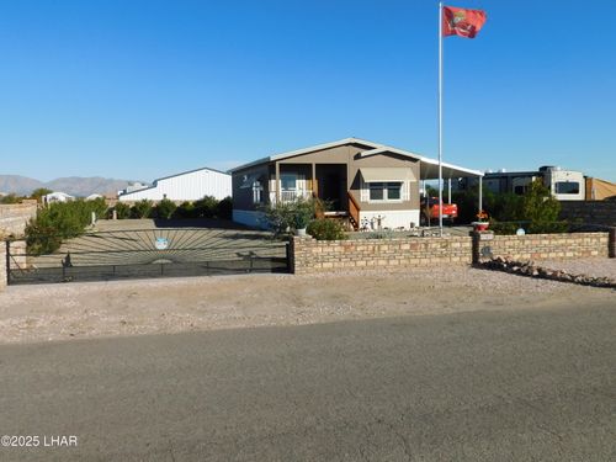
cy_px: 231
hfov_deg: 60.0
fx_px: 534
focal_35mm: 30
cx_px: 308
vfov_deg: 46.8
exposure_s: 1/640
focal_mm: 5.3
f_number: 6.4
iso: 125
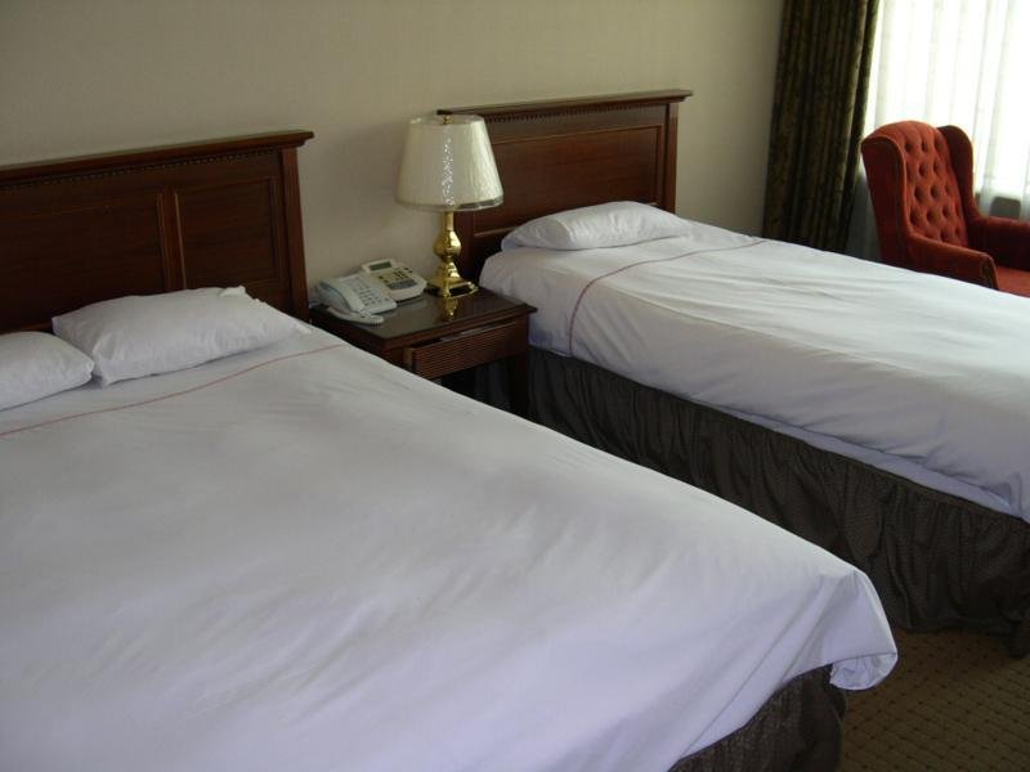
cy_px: 386
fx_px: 1131
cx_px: 515
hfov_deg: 49.0
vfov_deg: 37.7
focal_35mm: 38
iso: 100
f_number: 2.8
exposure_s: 1/30
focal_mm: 8
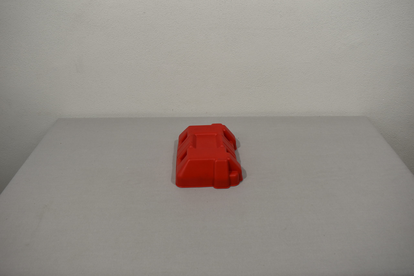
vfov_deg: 40.0
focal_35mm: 33
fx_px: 379
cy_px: 138
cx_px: 207
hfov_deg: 57.2
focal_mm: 22
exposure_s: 1/125
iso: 320
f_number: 5.6
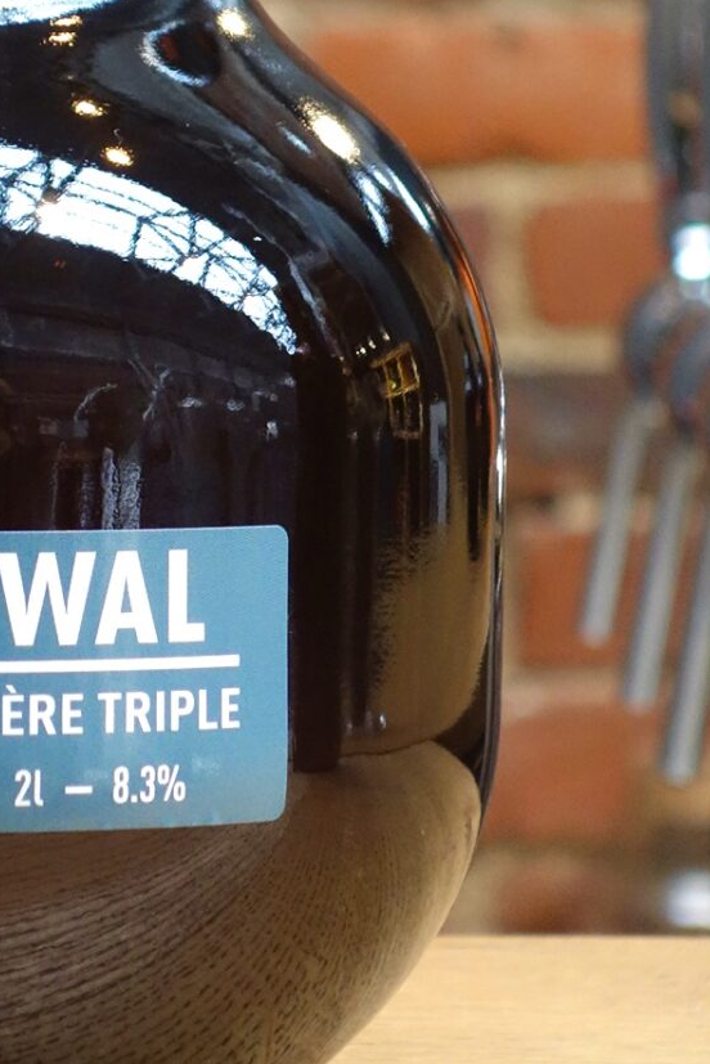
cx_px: 34
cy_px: 108
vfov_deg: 7.8
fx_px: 7773
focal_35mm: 263
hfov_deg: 5.2
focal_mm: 31.48
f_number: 4.5
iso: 800
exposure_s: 1/25
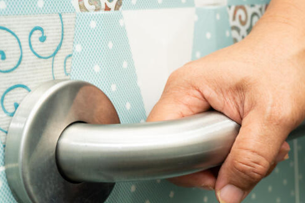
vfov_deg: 15.7
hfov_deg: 23.2
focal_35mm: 87
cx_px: 223
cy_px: 120
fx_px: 737
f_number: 6.3
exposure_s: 1/80
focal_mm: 50
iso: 1250
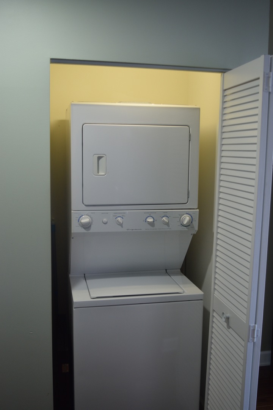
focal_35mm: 38
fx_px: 427
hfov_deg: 35.5
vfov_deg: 51.3
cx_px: 136
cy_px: 205
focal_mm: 25
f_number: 4.5
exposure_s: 1/25
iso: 400
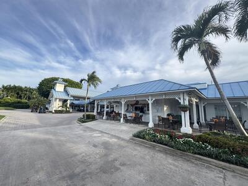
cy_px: 93
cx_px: 124
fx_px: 100
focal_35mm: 14
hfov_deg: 102.1
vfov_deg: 85.7
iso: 40
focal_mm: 2.22
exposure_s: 1/349
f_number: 2.2
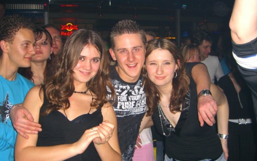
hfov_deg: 48.2
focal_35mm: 41
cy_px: 89
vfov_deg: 31.2
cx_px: 127
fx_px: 287
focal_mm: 7.9
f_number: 2.8
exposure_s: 1/60
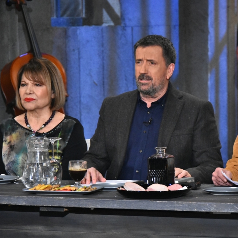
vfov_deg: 5.1
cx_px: 167
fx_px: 2658
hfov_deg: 5.1
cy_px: 121
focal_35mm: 342
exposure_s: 1/90
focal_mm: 175
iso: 6400
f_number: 5.6
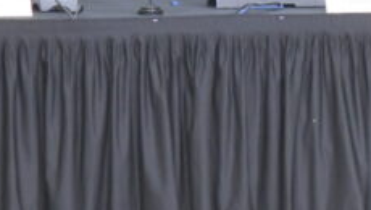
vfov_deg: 2.2
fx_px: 5506
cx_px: 494
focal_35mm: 559
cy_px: -85
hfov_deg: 3.8
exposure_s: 1/200
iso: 10000
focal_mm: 120
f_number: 4.5
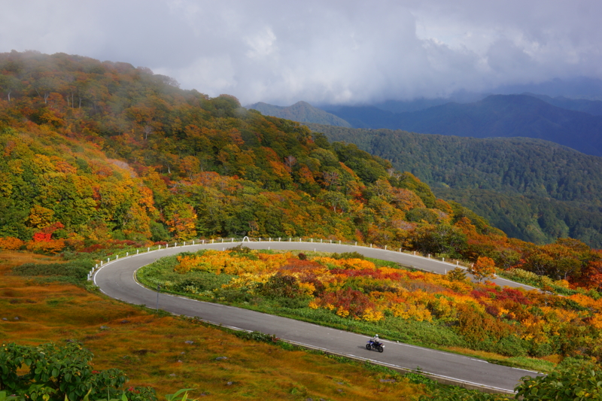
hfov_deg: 42.8
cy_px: 200
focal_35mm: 46
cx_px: 301
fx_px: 769
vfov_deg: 29.2
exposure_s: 1/320
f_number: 8
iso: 100
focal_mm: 31
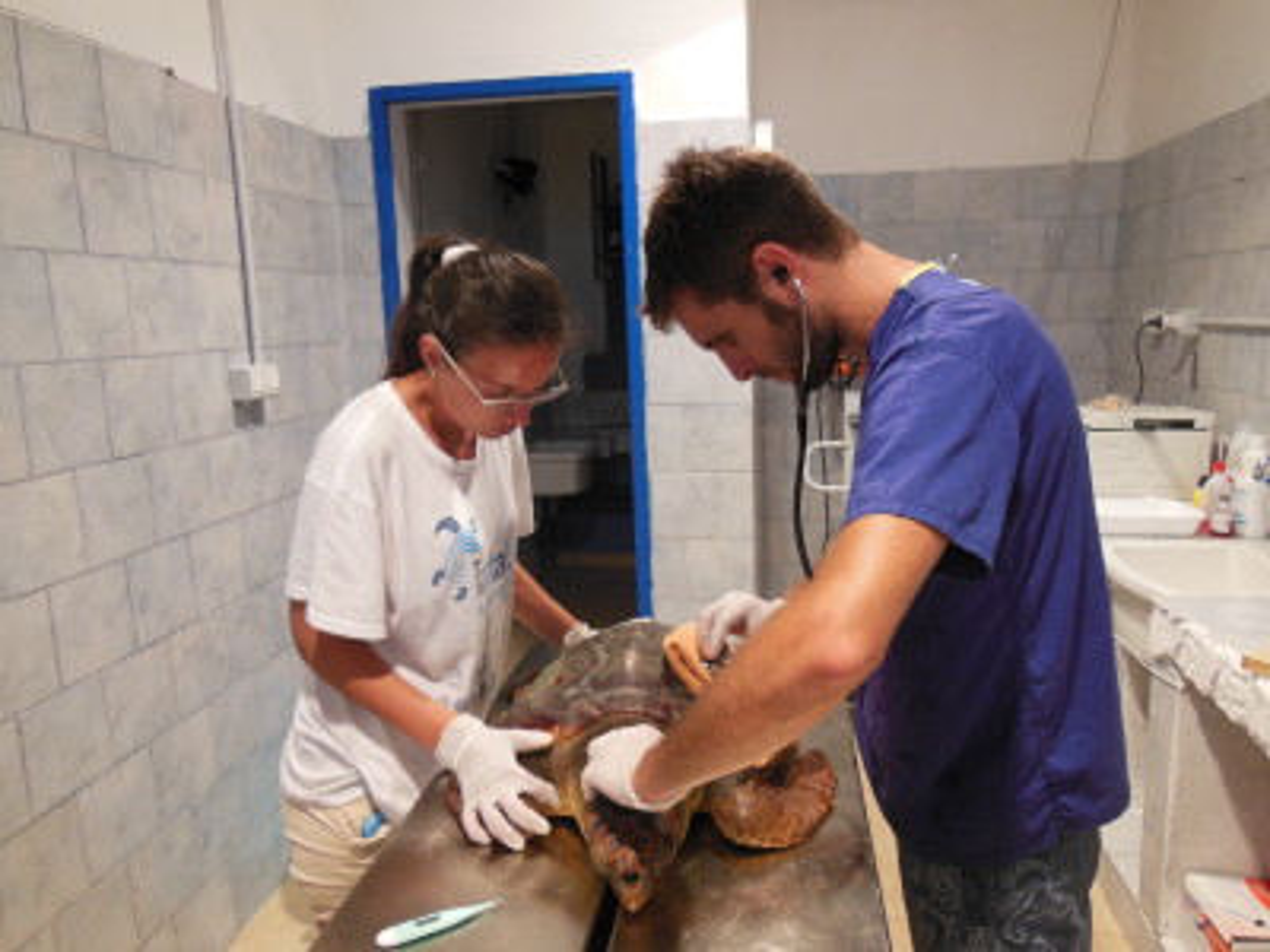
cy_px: 476
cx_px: 635
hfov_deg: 69.4
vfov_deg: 54.9
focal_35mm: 25
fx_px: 917
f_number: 3.5
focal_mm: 4.5
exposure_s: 1/30
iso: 250
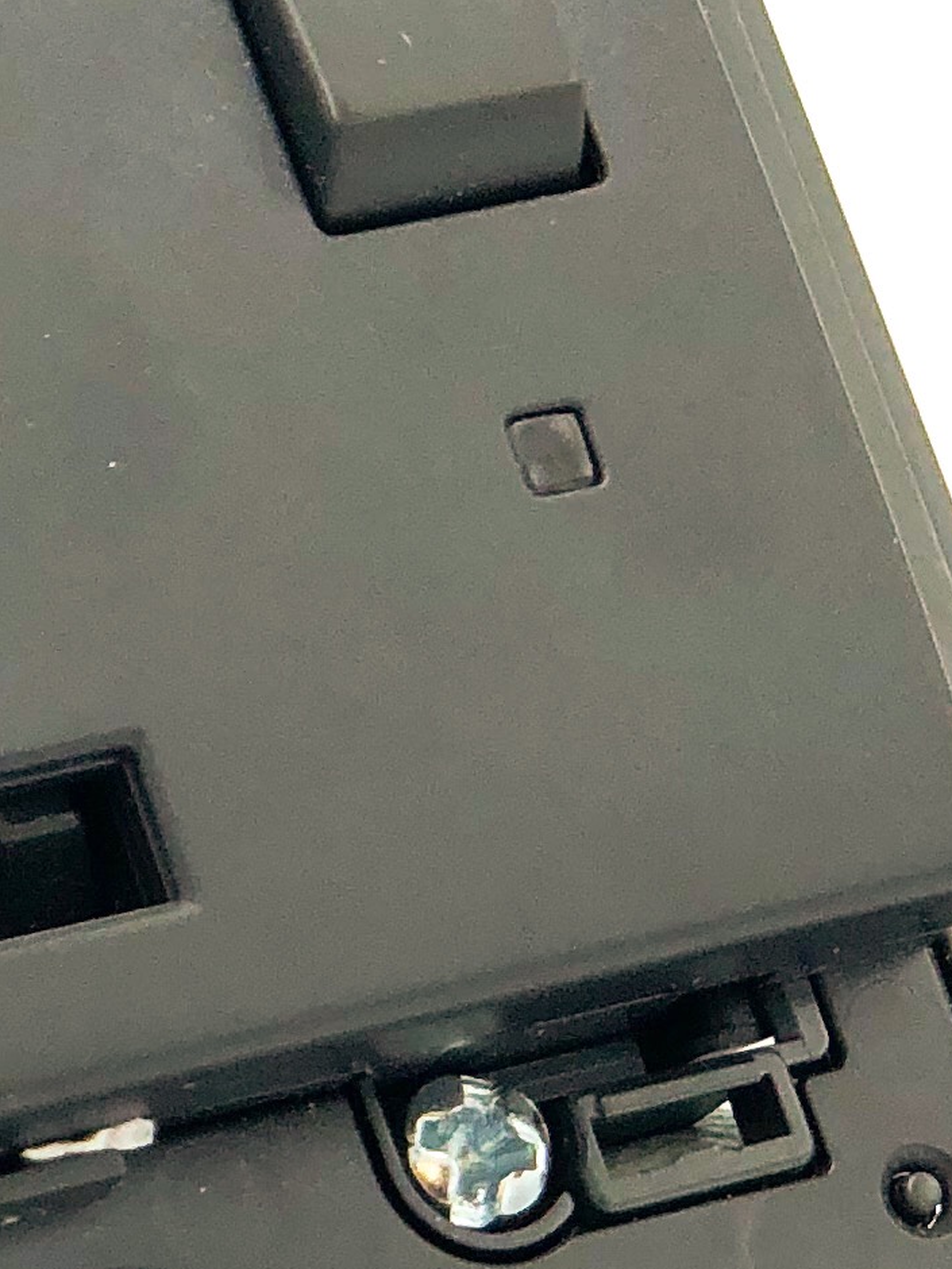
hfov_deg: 6.6
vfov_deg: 8.9
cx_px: -381
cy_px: 663
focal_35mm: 223
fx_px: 8177
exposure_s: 1/124
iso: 16
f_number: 2.4
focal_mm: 6
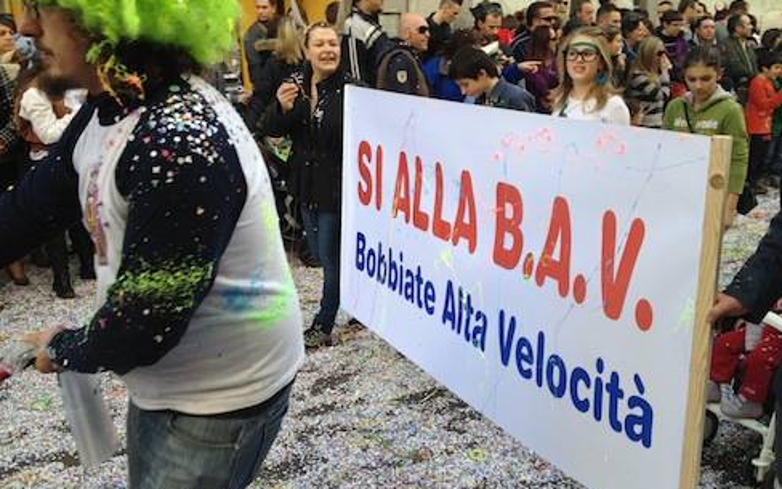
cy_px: 236
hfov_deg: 51.5
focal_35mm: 38
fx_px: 810
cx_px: 399
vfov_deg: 33.6
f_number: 2.4
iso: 64
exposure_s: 1/147
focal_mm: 4.28
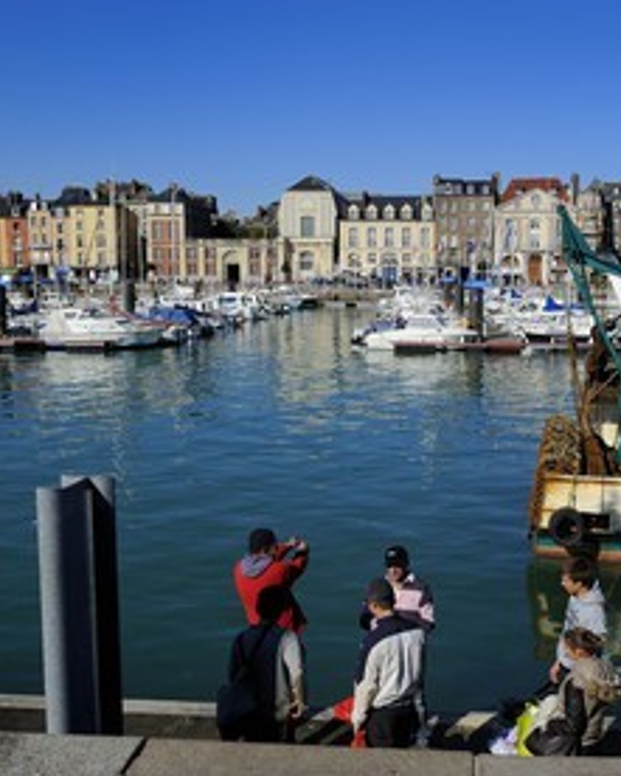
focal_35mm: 40
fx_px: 918
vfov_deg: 45.8
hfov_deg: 37.0
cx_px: 405
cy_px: 385
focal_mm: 28
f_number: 14
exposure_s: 1/200
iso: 200
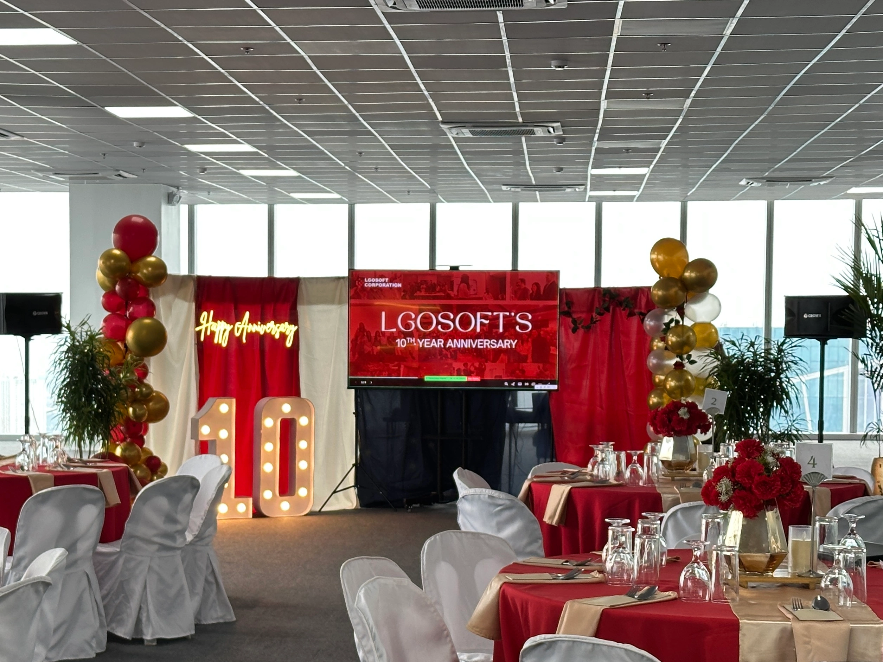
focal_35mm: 48
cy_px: 331
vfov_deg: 30.3
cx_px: 442
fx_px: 1224
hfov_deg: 39.7
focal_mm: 6.86
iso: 100
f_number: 1.78
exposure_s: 1/120
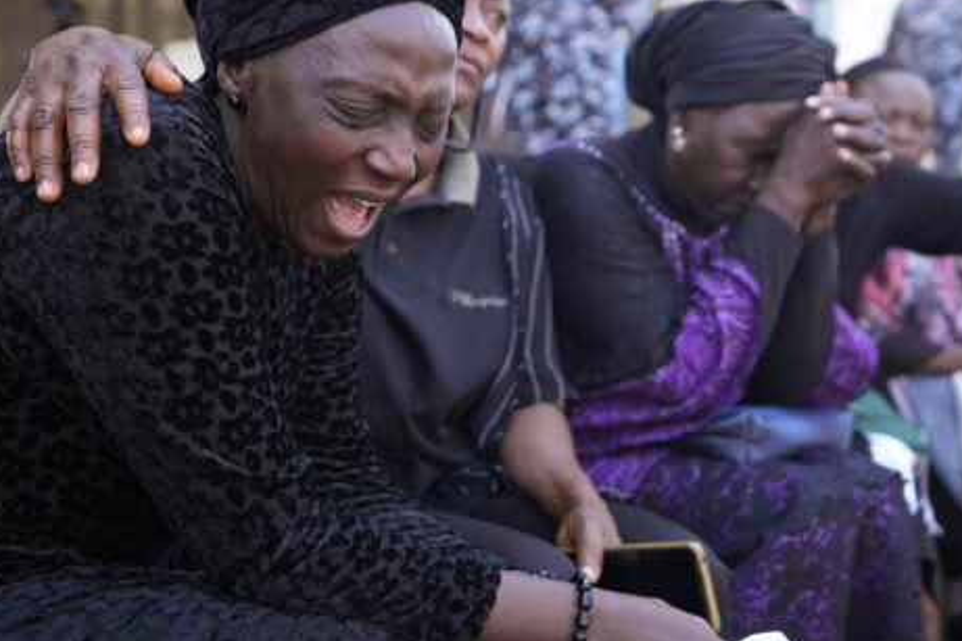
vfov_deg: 26.4
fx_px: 1362
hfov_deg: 38.9
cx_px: 520
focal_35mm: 51
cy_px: 282
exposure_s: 1/1000
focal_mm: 35
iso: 1000
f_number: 2.8
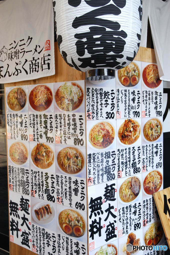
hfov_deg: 28.0
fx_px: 341
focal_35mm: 48
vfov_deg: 41.2
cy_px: 128
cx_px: 85
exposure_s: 1/160
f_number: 6.3
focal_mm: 32
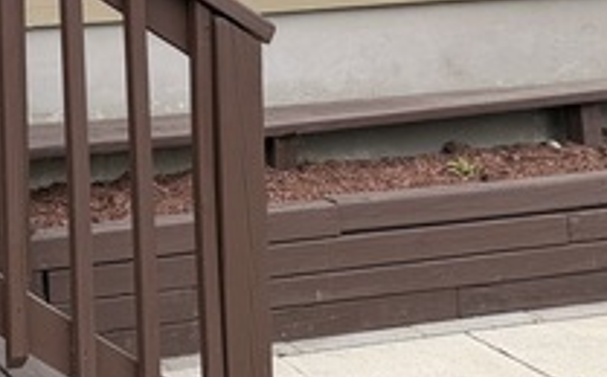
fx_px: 1289
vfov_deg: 14.7
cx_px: -189
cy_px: -290
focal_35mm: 78
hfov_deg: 23.4
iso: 80
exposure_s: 1/336
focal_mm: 6.76
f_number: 1.78
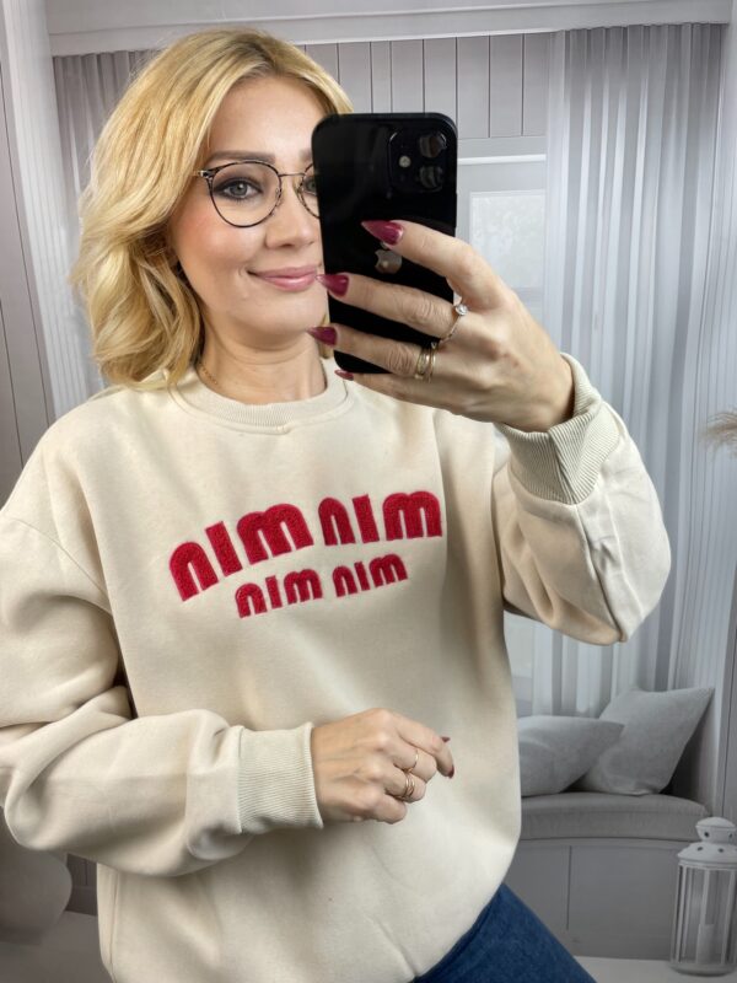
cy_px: 492
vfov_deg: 67.3
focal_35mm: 26
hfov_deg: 53.1
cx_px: 368
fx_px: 738
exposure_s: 1/102
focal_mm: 4.2
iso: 32
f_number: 1.6
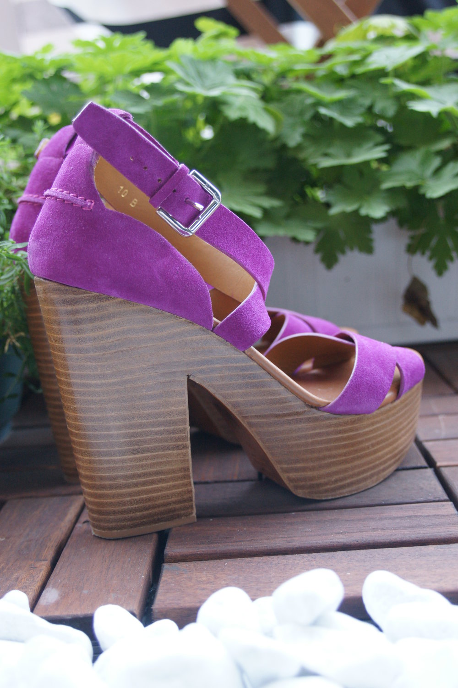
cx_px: 229
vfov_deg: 43.6
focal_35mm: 45
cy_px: 344
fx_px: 859
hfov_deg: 29.9
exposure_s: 1/45
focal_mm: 30
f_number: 4
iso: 800
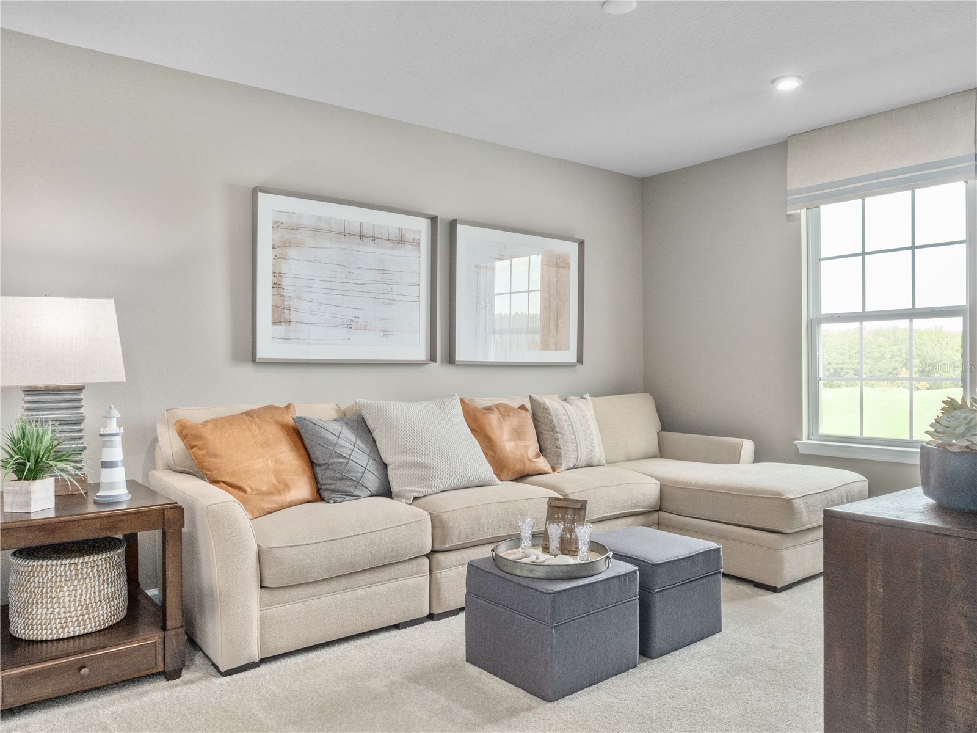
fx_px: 677
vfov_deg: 56.8
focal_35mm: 24
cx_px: 488
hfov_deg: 71.6
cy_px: 366
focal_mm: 12
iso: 800
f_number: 8
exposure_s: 1/15
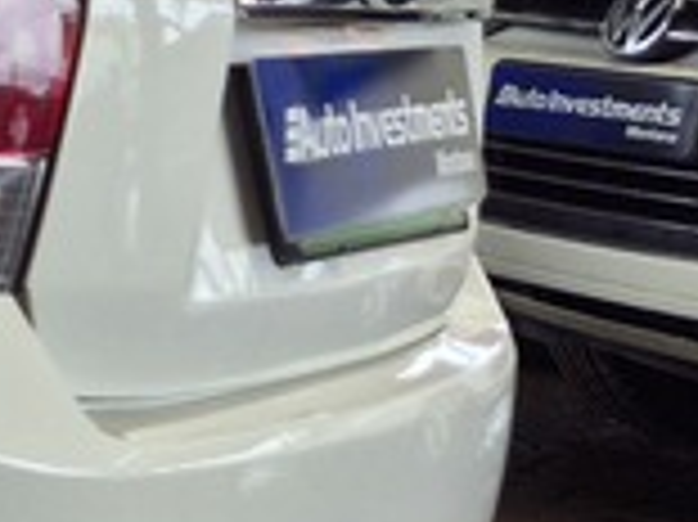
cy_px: 202
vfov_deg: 9.7
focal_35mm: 152
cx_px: -1225
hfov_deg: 10.3
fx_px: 3063
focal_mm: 5.4
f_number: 1.8
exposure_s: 1/348
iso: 25
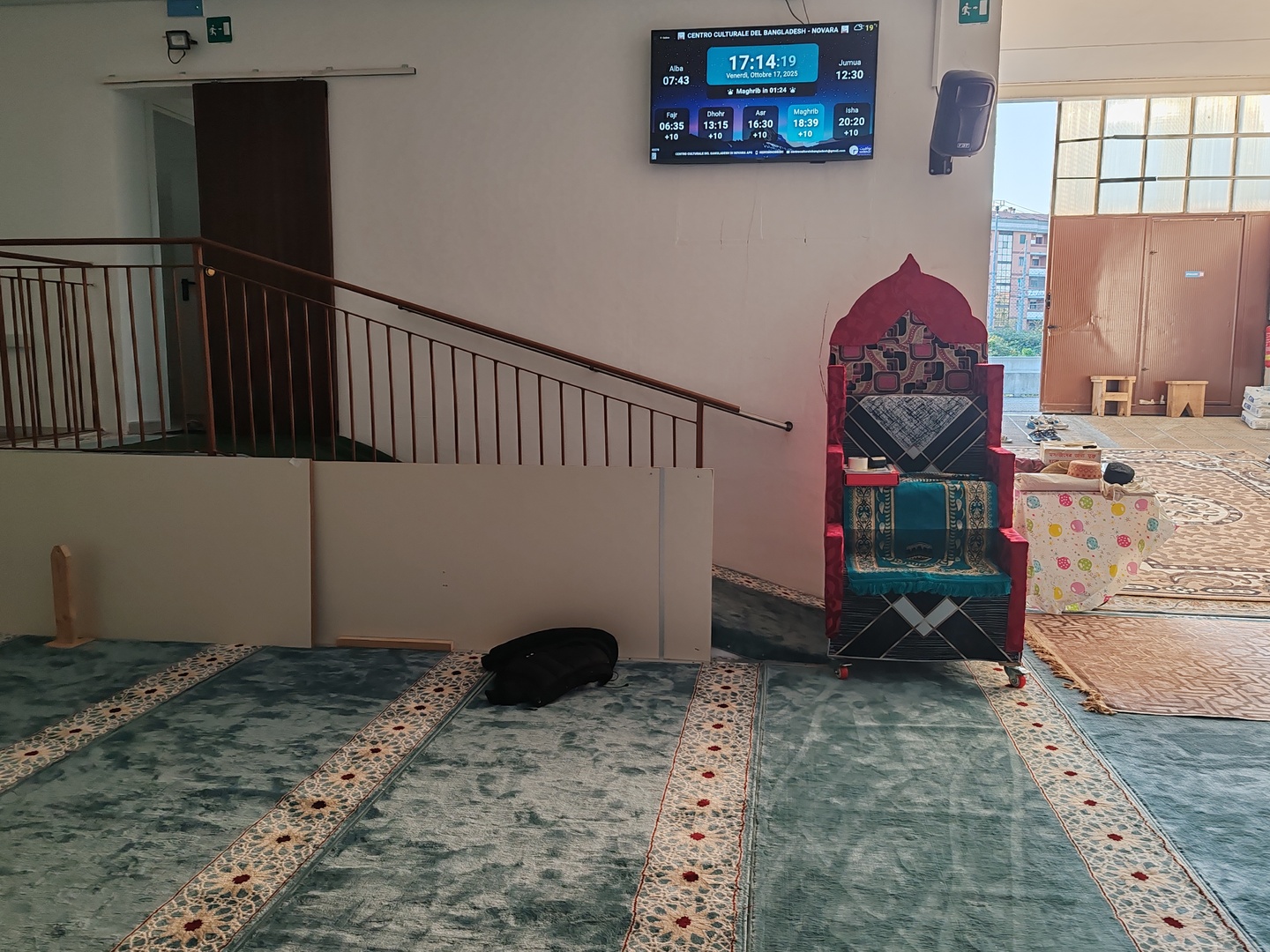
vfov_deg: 51.4
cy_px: 476
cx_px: 635
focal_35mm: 27
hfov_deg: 65.3
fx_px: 991
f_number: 1.9
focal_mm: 6.12
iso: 160
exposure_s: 1/100
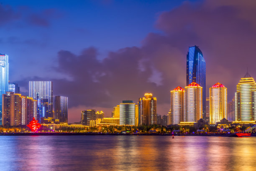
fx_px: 327
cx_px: 128
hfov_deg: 42.7
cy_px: 86
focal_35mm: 46
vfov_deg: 29.2
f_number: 11
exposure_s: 5
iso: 100
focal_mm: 46
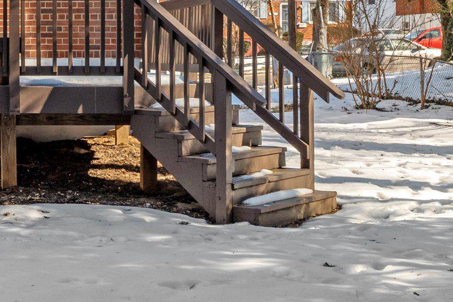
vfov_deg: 16.6
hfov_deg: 23.2
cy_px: -27
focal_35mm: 80
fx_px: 1007
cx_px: -95
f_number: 9
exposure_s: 1/125
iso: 100
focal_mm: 20
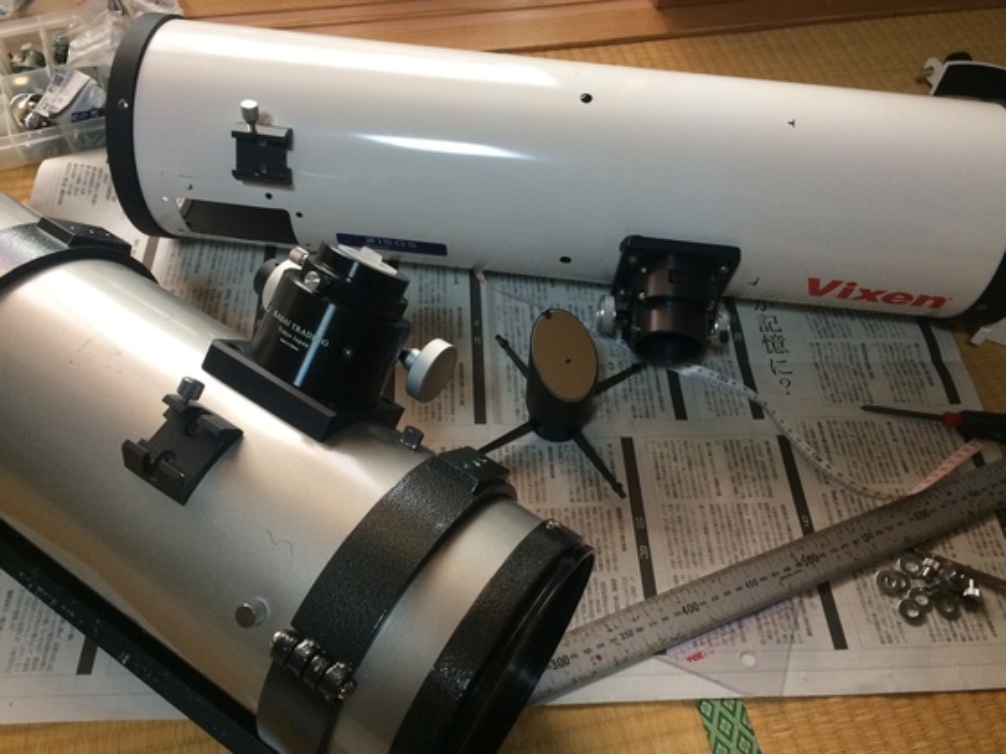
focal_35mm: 29
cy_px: 377
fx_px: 843
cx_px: 503
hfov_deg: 61.7
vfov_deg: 48.2
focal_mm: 4.15
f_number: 2.2
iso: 160
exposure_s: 1/30
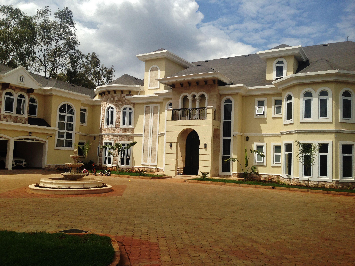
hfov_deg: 55.4
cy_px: 133
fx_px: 338
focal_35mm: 33
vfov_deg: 42.9
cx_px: 178
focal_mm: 4.12
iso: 50
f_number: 2.4
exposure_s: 1/2857
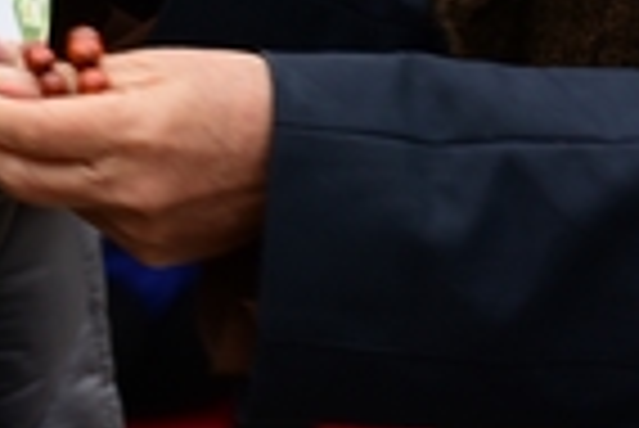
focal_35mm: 344
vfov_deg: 4.0
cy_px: -451
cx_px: -180
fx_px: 6112
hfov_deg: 5.9
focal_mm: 75
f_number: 6.3
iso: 320
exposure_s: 1/100
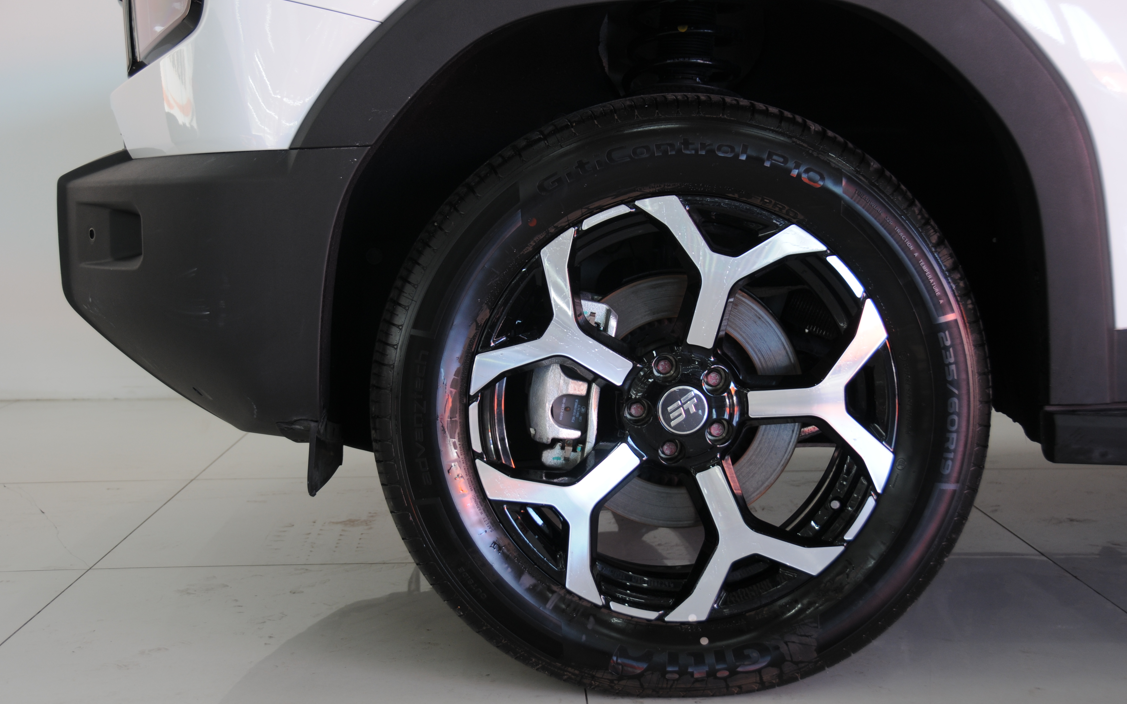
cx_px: 563
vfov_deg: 24.9
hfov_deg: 38.9
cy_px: 358
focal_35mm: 52
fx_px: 1597
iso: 200
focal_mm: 34
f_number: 4.8
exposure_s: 1/15
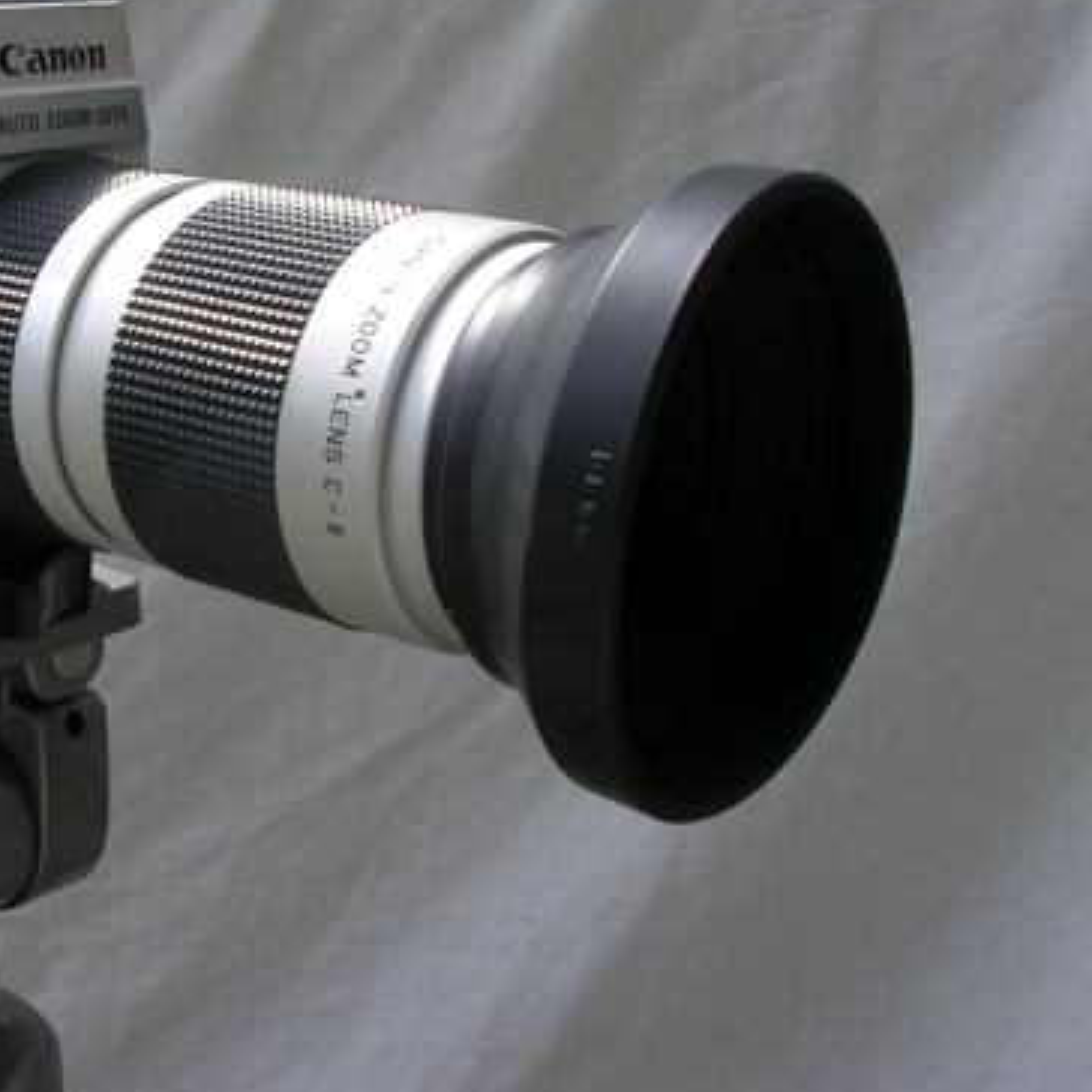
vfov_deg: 28.9
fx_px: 2106
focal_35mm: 59
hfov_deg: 28.1
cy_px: 393
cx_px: 135
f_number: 5.6
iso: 100
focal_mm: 5.8
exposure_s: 1/202
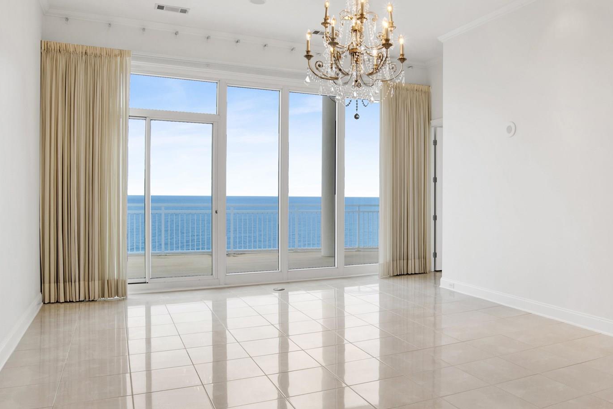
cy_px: 191
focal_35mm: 27
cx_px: 373
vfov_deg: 47.9
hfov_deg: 66.6
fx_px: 460
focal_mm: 18
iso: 200
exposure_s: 1/20
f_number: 11
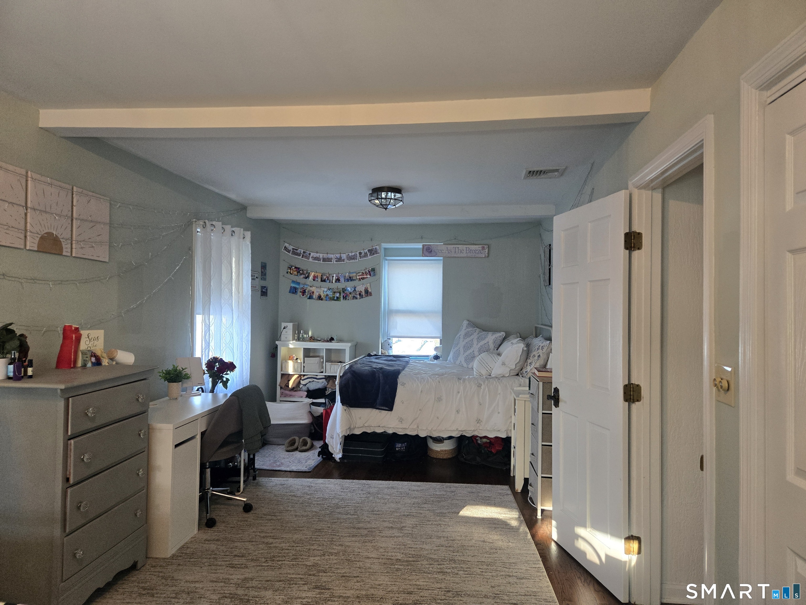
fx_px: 536
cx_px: 403
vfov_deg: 58.9
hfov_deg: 73.9
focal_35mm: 23
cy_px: 302
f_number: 1.8
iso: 320
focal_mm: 5.4
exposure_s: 1/120
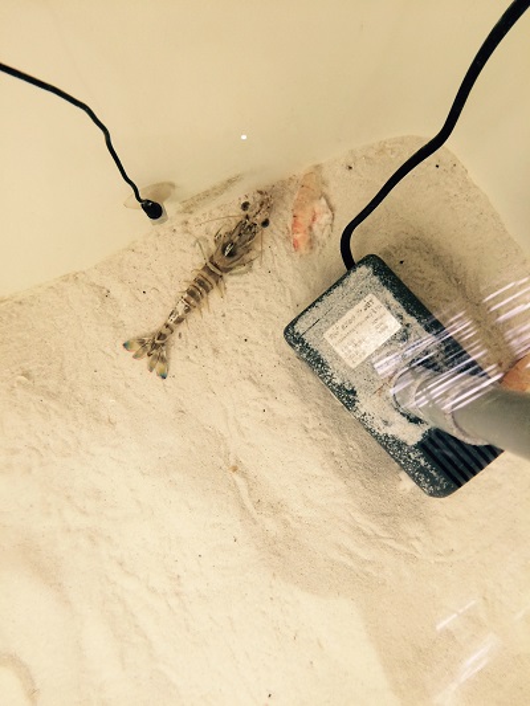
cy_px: 353
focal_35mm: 29
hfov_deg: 48.2
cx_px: 265
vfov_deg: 61.6
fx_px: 592
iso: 32
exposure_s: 1/30
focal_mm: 4.15
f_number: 2.2
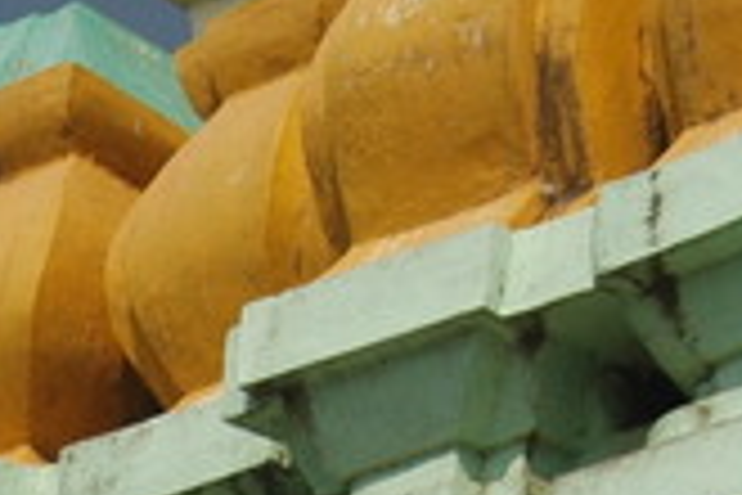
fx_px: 8100
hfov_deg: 5.2
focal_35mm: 393
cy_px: 1220
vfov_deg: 3.4
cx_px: -288
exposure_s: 1/500
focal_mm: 48
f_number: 5.6
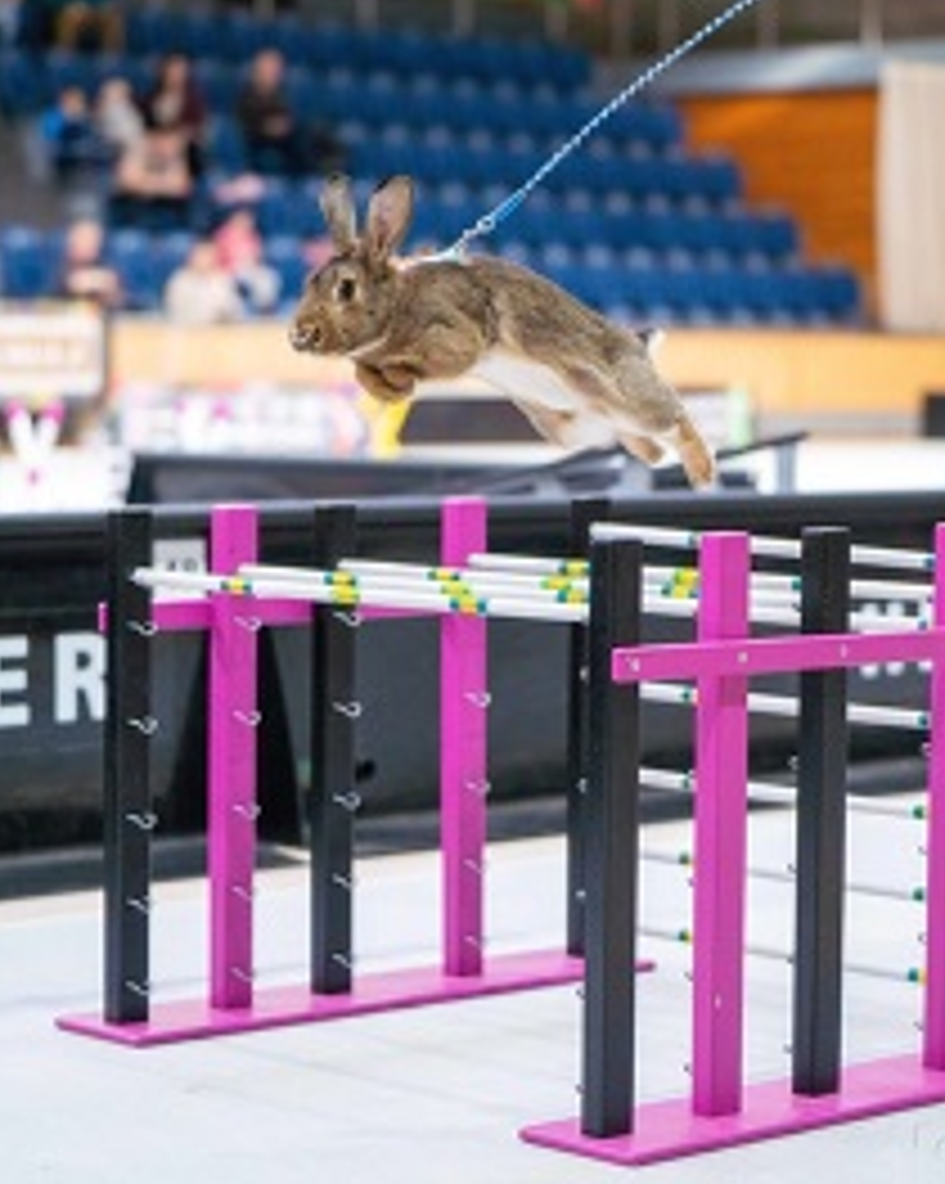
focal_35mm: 100
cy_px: 594
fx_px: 3500
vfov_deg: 19.2
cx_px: 567
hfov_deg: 15.4
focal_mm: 70
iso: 1600
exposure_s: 1/1000
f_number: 2.8
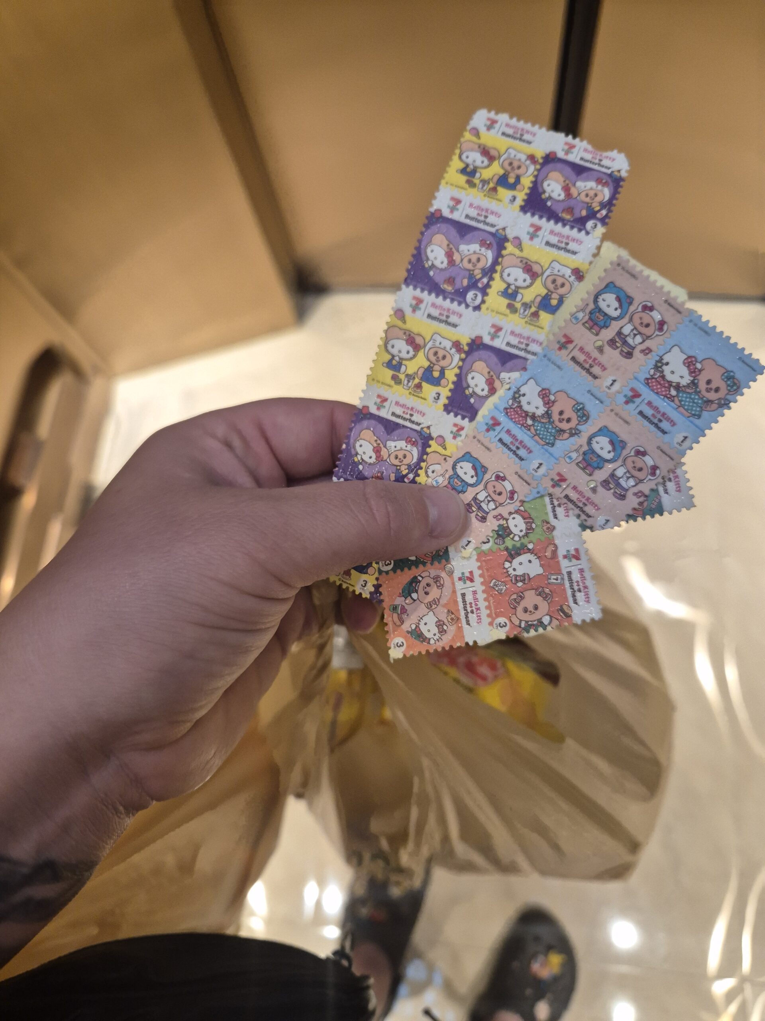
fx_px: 678
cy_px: 510
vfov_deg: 73.9
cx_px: 382
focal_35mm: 23
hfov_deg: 58.9
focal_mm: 5.4
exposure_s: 1/100
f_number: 1.8
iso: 250
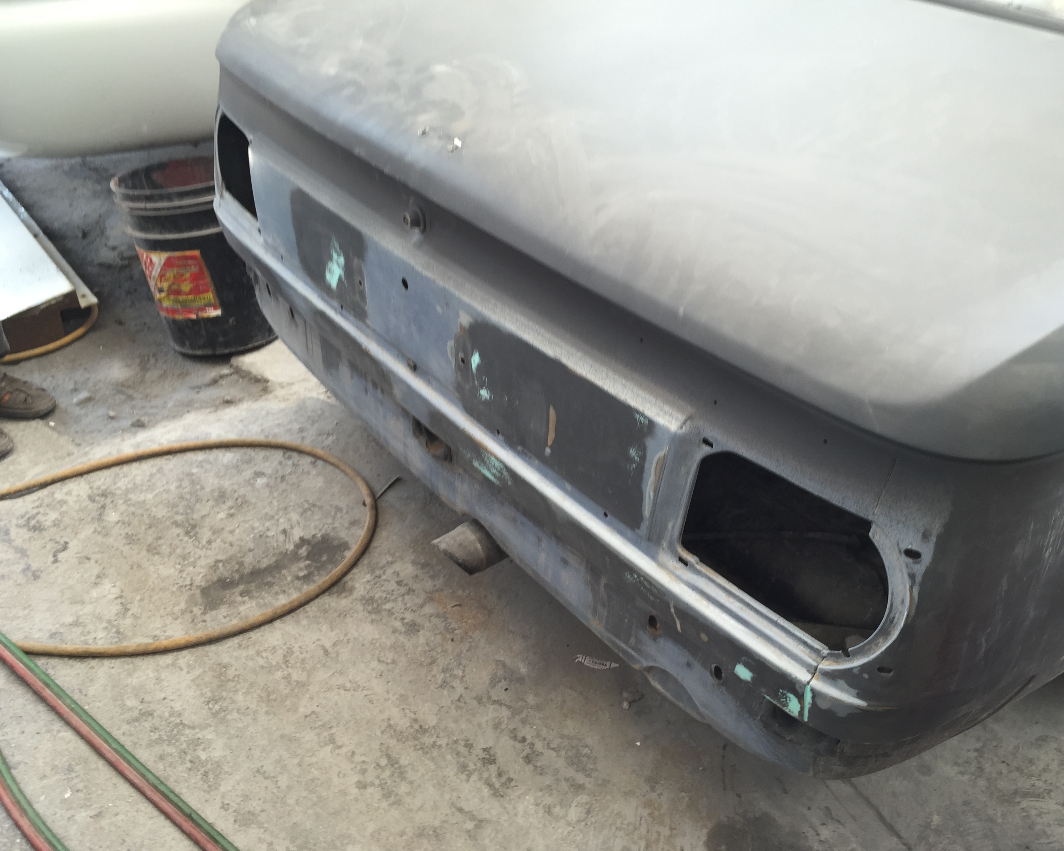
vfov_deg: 47.1
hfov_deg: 57.1
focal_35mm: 31
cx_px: 577
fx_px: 976
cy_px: 436
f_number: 2.2
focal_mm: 4.15
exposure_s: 1/60
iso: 32
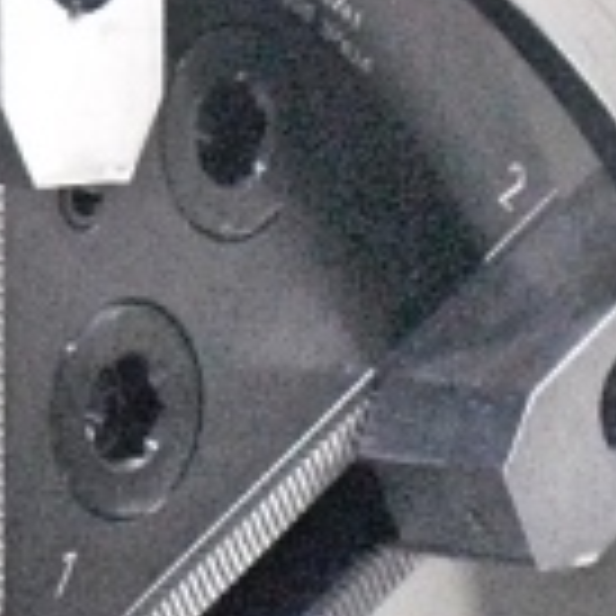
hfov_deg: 6.9
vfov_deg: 6.8
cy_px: 1050
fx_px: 5053
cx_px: -18
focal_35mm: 251
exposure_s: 1/80
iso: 800
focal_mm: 6.2
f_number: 2.8
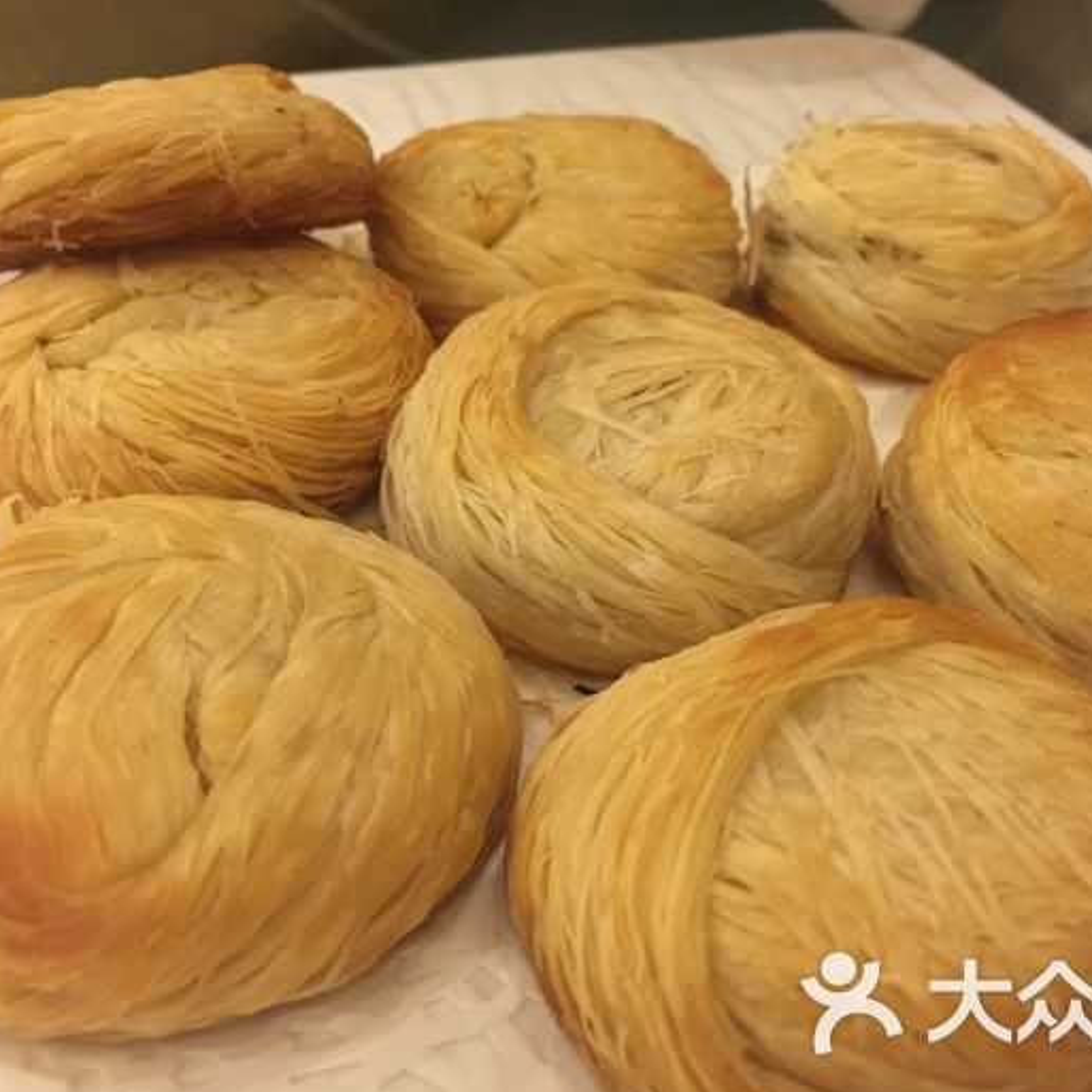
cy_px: 555
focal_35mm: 35
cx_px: 590
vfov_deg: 47.2
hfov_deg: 47.2
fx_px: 1249
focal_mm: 4.15
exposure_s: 1/17
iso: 125
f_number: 2.2
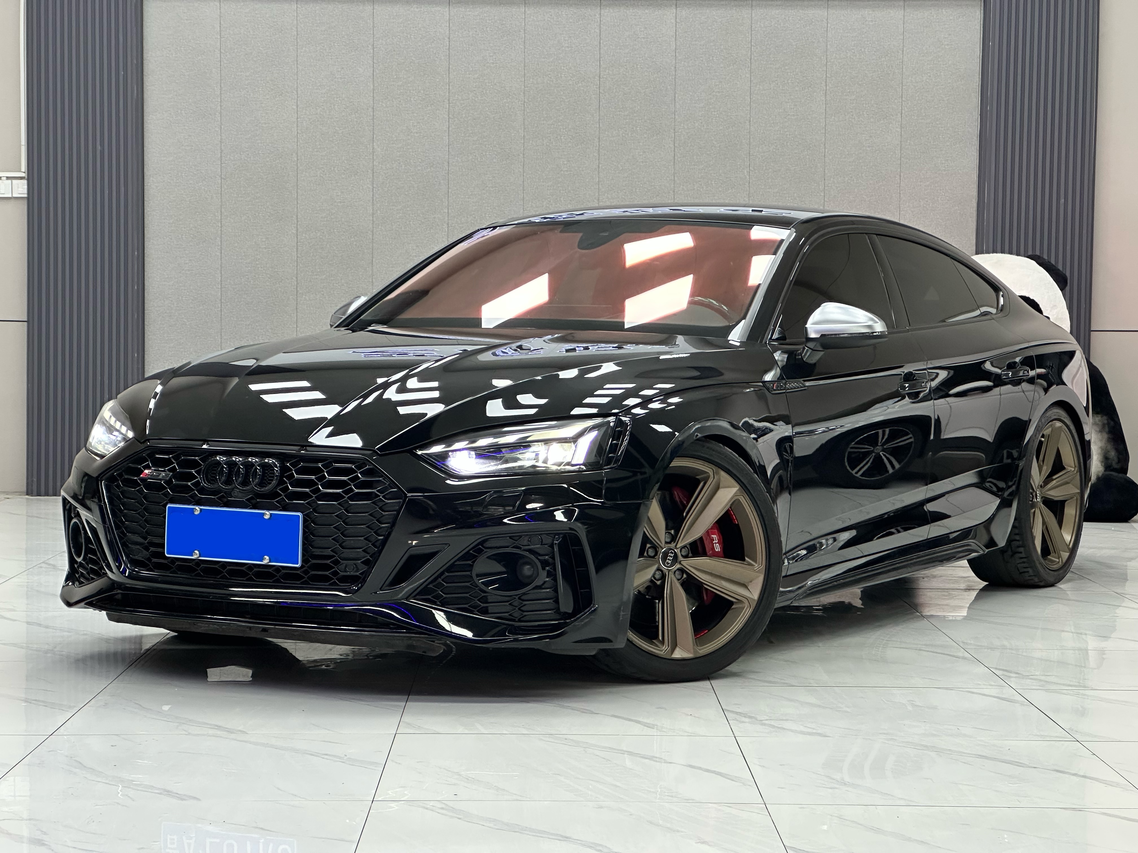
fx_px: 2531
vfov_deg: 19.1
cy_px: 426
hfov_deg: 25.3
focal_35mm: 77
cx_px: 569
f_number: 2.8
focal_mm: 9
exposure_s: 1/100
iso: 160
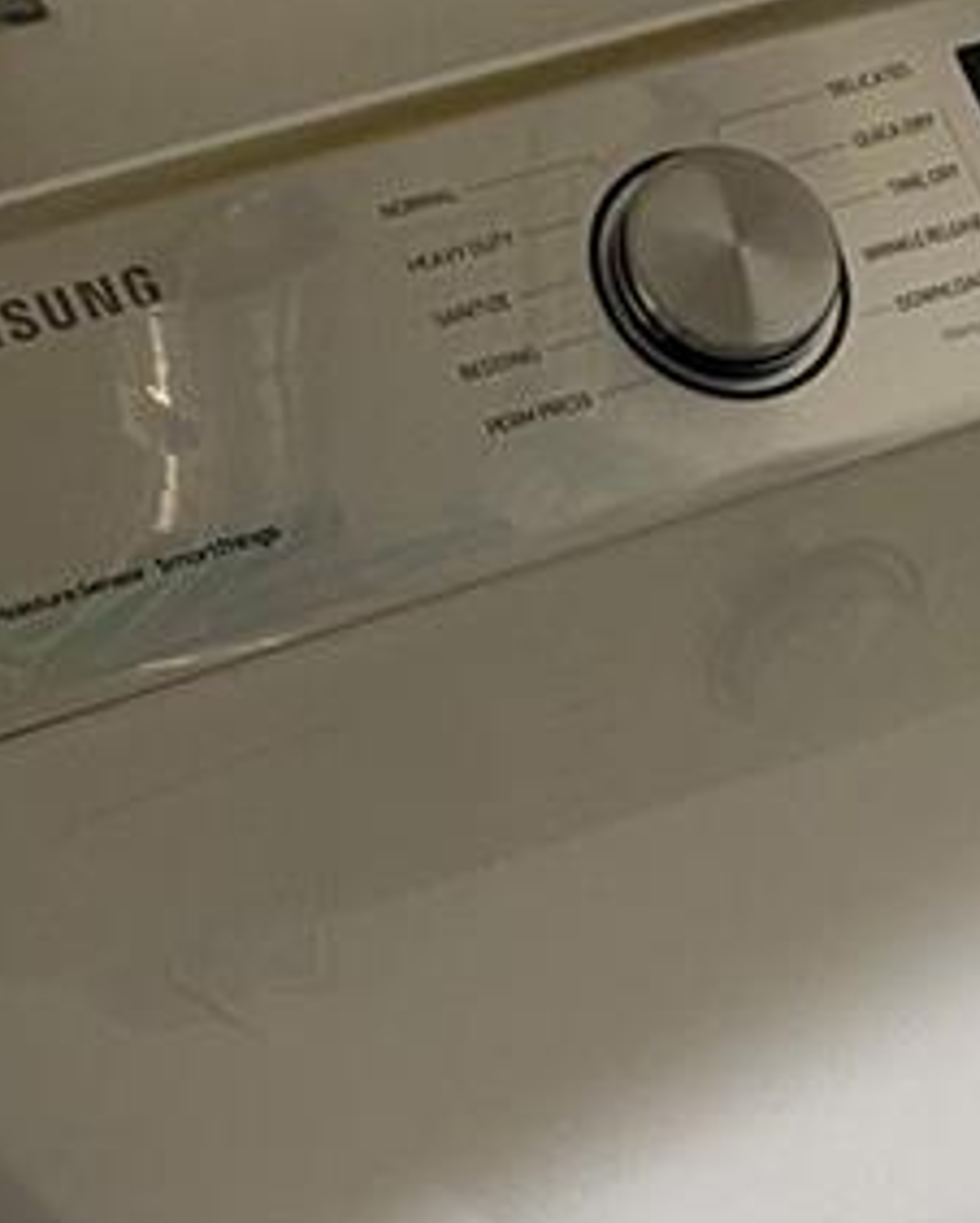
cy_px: 1496
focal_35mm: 108
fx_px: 3911
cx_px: 1769
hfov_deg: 12.9
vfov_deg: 16.9
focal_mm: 4.25
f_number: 1.8
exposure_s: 1/60
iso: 125
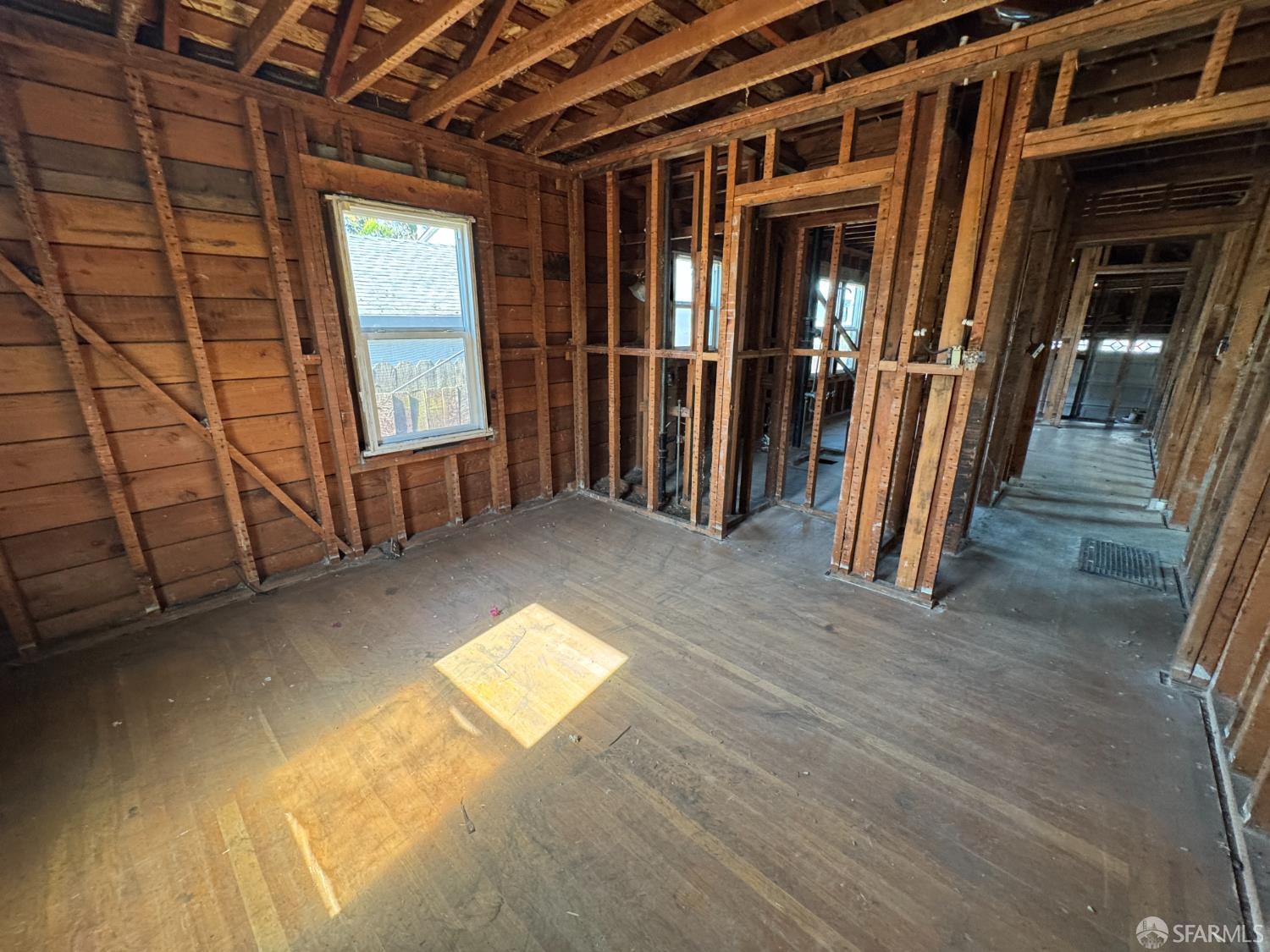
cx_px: 635
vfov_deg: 85.7
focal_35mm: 14
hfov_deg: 102.1
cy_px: 476
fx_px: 514
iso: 320
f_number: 2.2
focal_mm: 2.22
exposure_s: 1/78
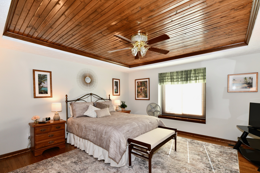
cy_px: 98
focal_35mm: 16
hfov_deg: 96.7
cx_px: 133
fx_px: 116
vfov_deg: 73.4
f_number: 6.3
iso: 640
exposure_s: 1/60
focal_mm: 14
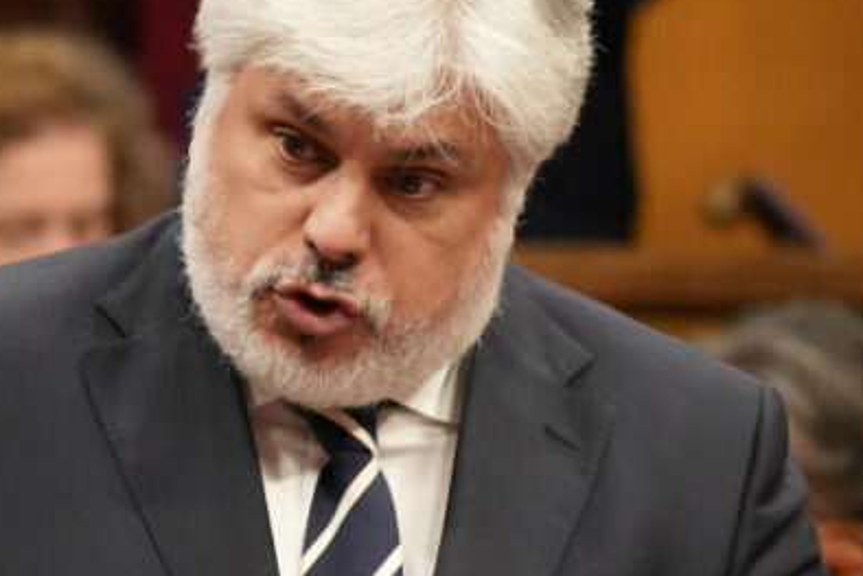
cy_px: 607
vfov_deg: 2.2
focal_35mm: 627
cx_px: -64
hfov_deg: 3.3
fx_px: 15035
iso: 5000
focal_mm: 200
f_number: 4.5
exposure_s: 1/200
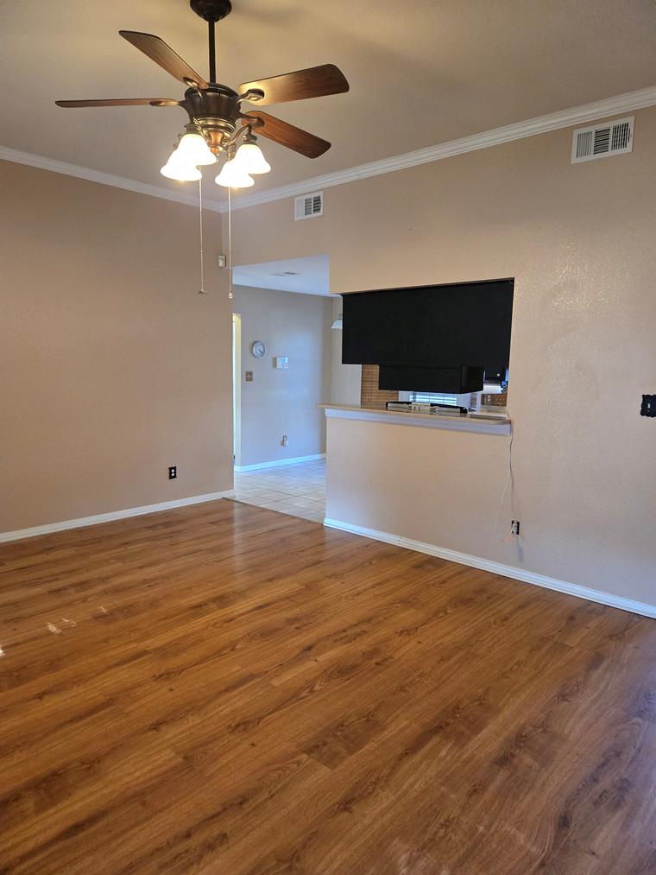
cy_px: 438
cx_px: 328
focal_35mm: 23
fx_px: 581
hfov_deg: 58.9
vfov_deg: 73.9
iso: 1000
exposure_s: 1/120
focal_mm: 5.4
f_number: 1.8
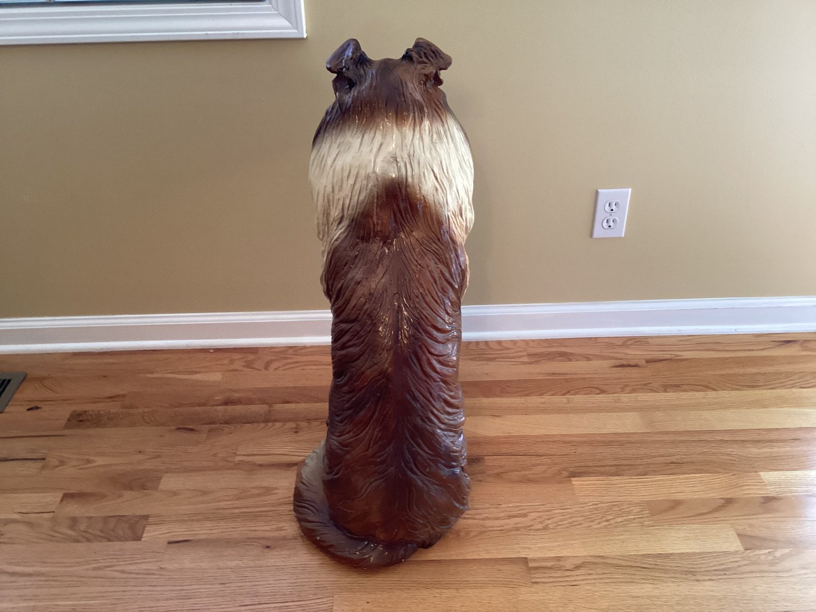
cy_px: 306
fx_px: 731
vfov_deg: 45.4
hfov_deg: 58.3
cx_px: 408
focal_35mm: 31
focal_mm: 3.3
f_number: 2.4
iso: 250
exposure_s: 1/60
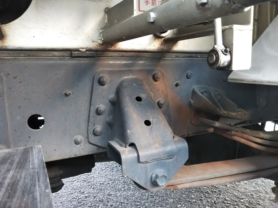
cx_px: 139
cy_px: 104
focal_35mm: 30
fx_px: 241
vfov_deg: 46.8
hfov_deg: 60.0
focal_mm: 4
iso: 64
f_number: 2.2
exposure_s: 1/30
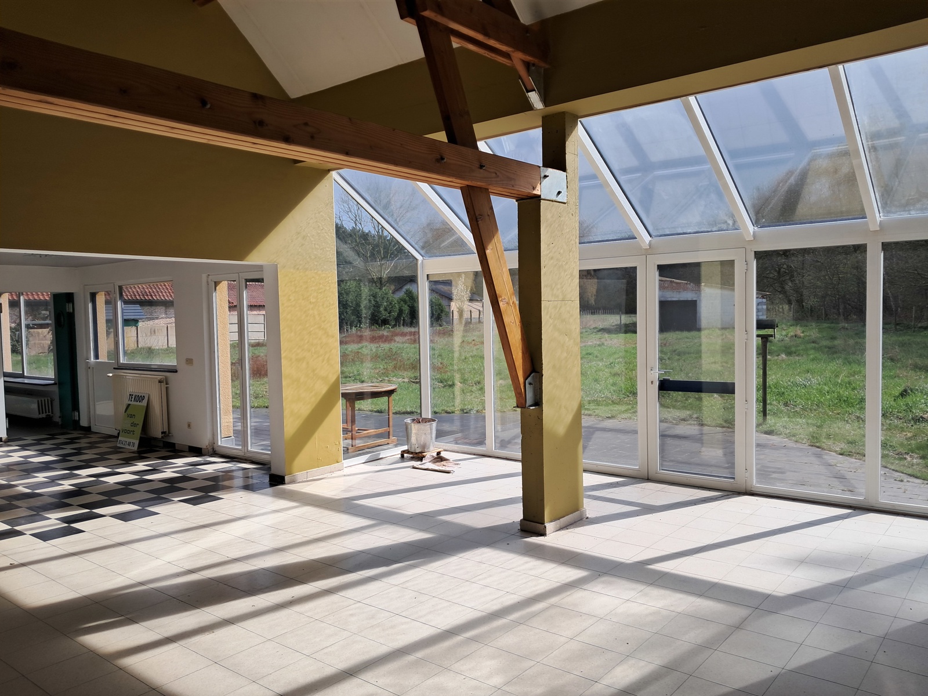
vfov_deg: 51.4
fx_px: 724
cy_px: 348
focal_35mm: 27
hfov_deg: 65.3
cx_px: 464
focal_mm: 4
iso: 50
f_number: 1.8
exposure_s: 1/246
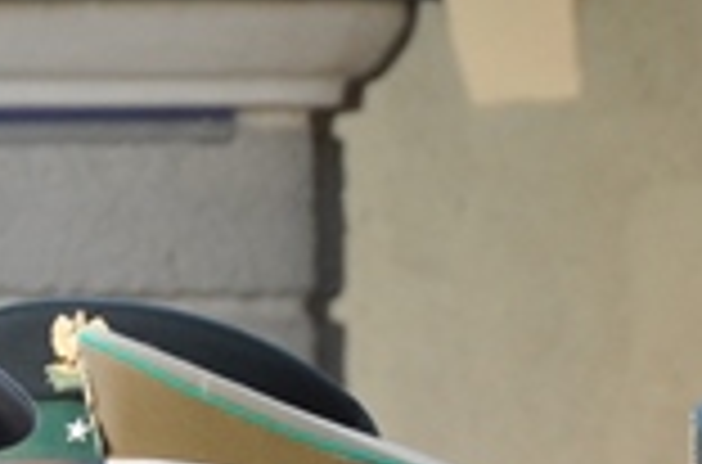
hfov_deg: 2.6
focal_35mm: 789
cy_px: 1523
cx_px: -144
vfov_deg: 1.7
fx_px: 15339
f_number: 5.3
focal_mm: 80
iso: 640
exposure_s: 1/125
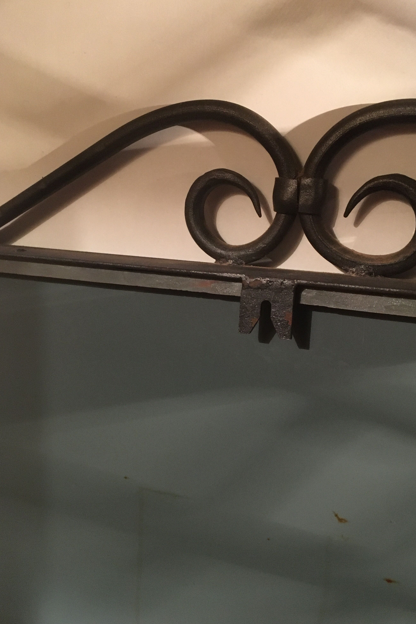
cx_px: 224
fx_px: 537
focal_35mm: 31
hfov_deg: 42.3
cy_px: 312
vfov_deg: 60.3
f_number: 2.2
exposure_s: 1/17
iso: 320
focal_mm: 4.15
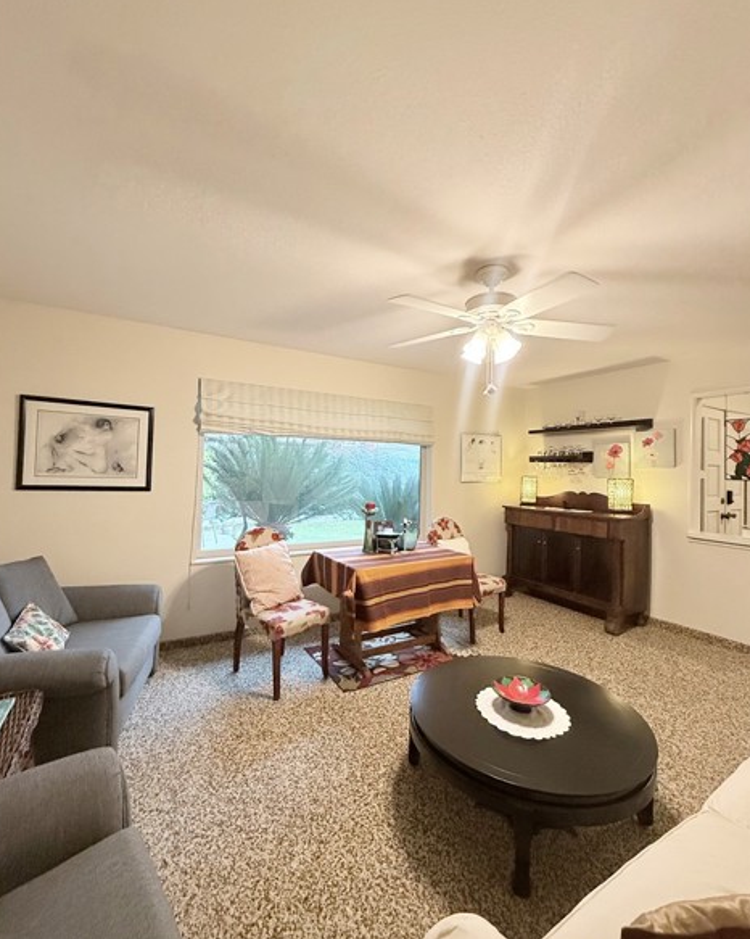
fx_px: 416
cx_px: 375
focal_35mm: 15
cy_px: 469
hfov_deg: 84.0
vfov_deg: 96.8
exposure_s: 1/120
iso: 500
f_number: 2.2
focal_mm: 2.22
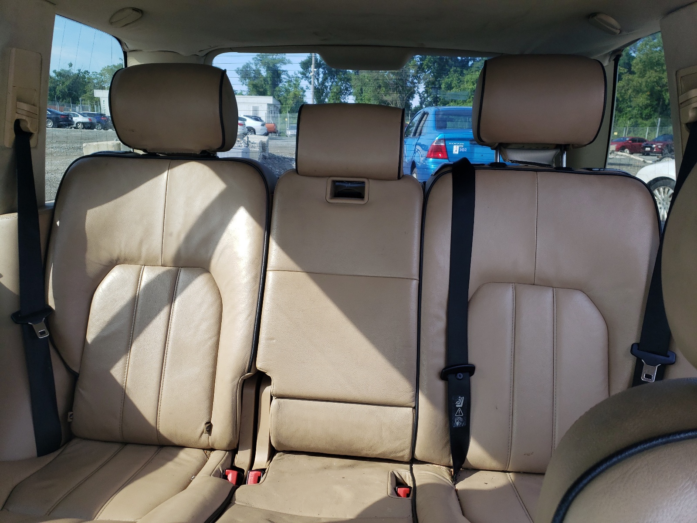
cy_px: 262
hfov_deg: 67.3
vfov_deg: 53.1
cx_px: 348
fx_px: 524
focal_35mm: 26
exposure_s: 1/244
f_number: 1.5
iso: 50
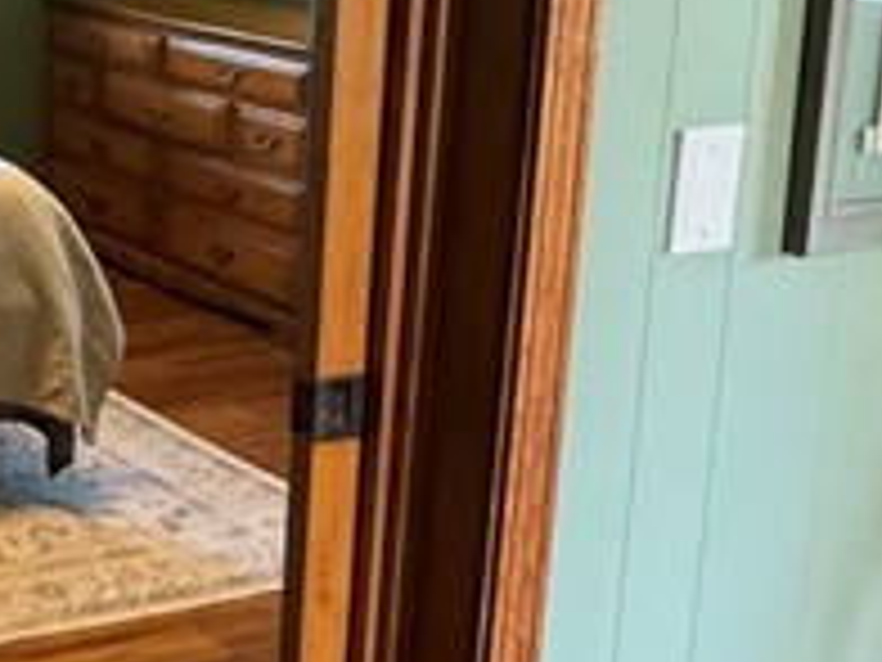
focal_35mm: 73
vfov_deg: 20.0
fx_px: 1860
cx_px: -306
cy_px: 180
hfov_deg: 23.2
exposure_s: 1/60
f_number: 2.2
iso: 640
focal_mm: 2.22
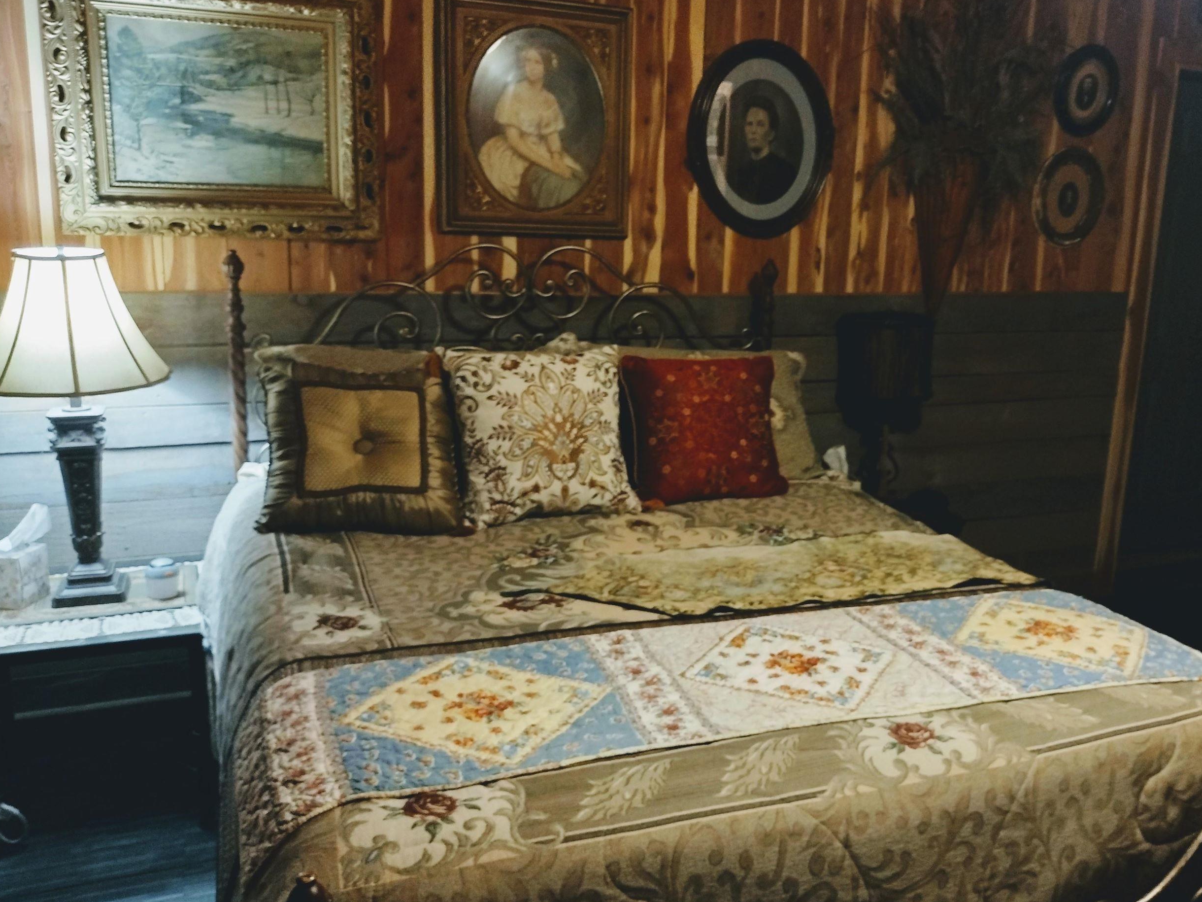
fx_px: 1181
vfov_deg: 41.8
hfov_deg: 53.4
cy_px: 428
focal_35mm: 34
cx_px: 752
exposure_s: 1/30
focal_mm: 4.71
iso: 863
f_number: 1.7
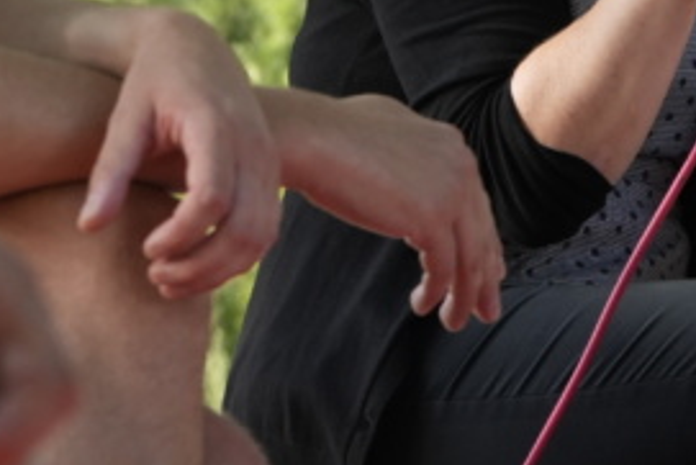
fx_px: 5339
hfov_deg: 7.4
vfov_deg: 4.9
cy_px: -322
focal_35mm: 276
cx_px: -15
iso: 640
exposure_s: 1/500
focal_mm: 70
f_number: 5.6
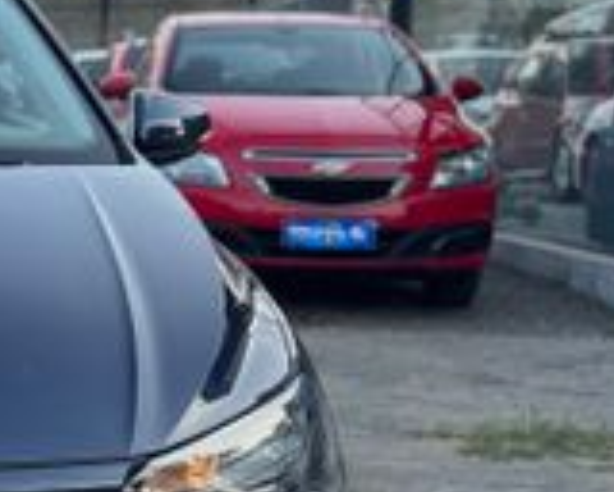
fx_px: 1254
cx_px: -272
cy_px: 377
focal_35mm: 69
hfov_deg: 23.0
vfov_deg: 21.9
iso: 80
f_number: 1.78
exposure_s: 1/544
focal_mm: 6.76
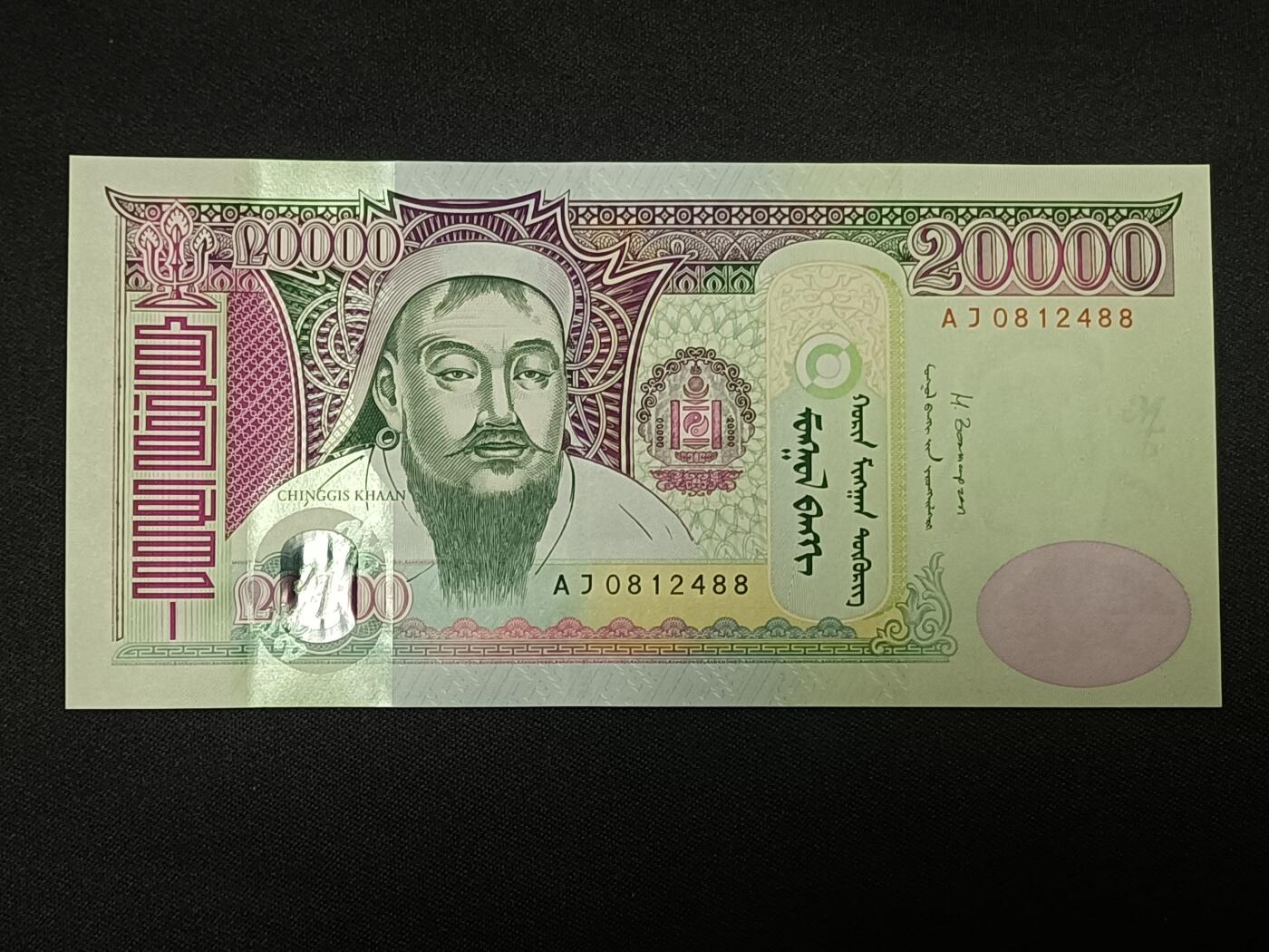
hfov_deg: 33.2
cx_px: 634
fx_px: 2126
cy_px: 476
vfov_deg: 25.2
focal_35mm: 58
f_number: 1.8
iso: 930
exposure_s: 1/33.3
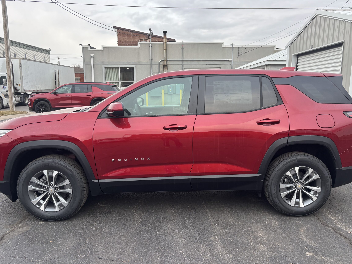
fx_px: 295
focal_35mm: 29
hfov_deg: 61.7
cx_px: 179
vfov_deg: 48.2
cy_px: 139
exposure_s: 1/181
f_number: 1.6
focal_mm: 5.96
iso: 50
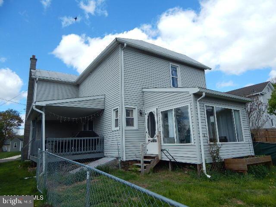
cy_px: 104
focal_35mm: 22
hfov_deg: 76.4
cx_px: 138
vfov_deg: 61.1
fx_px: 175
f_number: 6
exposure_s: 1/400
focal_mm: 4
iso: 125
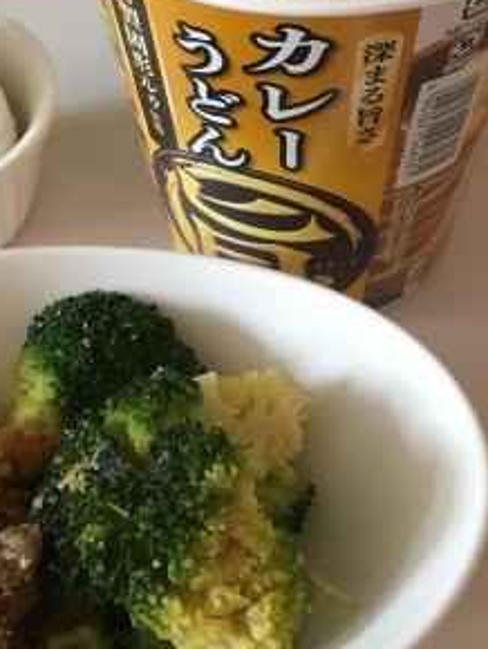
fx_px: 1126
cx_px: 134
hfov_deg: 24.2
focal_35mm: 60
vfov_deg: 31.4
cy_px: 139
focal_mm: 4.15
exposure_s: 1/30
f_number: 2.2
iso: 100
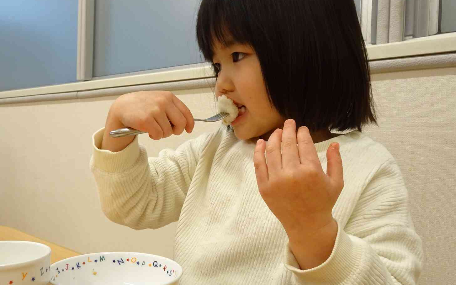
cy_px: 156
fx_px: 435
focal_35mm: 35
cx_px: 193
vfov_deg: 36.3
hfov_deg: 55.1
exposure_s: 1/30
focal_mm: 4.1
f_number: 3.5
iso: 160
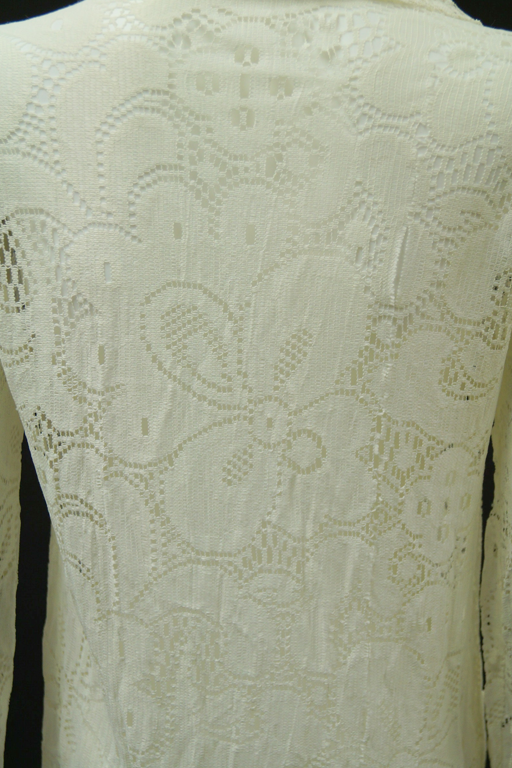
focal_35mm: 46
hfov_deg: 29.2
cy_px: 380
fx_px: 981
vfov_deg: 42.7
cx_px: 257
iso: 320
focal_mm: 30
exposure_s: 1/60
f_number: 4.5
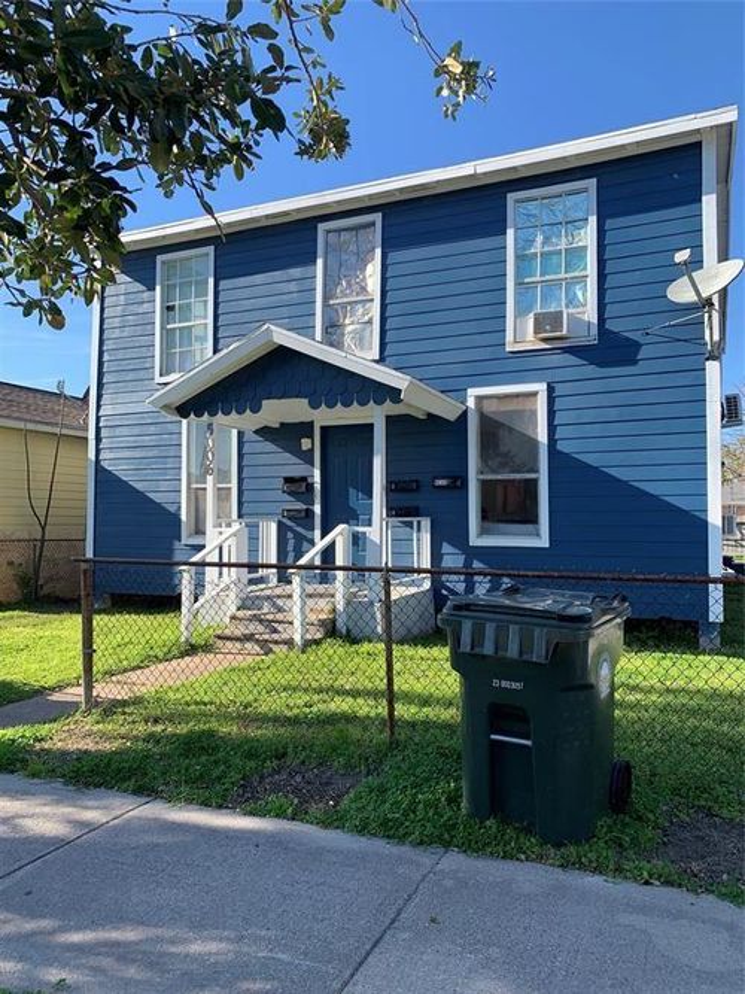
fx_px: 746
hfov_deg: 53.0
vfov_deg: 67.3
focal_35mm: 26
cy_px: 497
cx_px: 372
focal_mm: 4.25
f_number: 1.8
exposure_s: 1/972
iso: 25
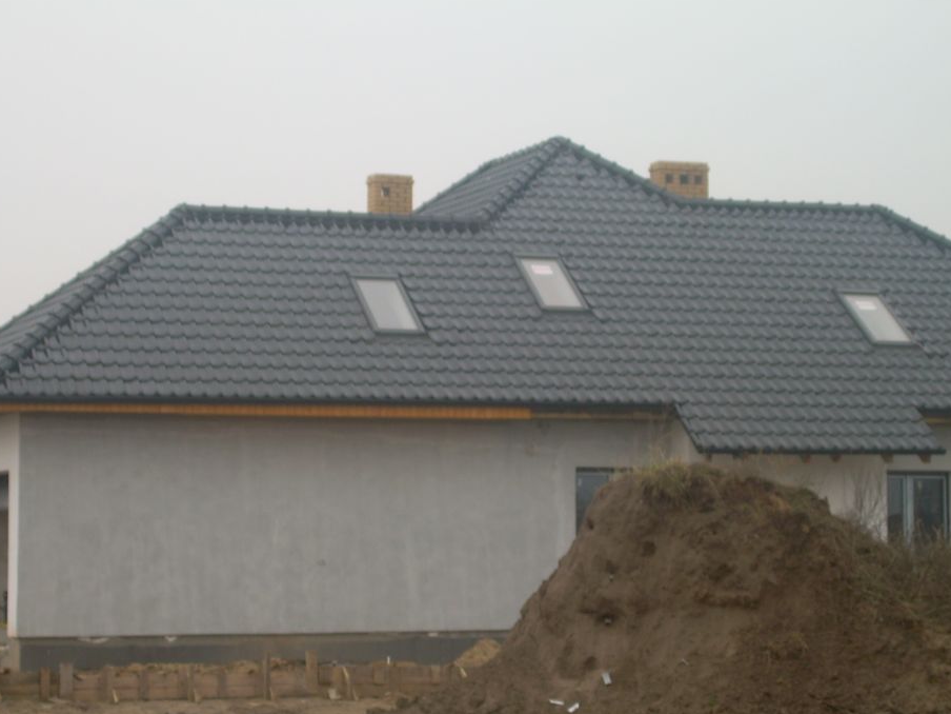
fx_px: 2857
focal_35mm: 104
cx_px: 461
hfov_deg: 18.9
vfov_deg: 14.2
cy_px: 337
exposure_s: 1/125
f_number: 4.4
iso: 50
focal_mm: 16
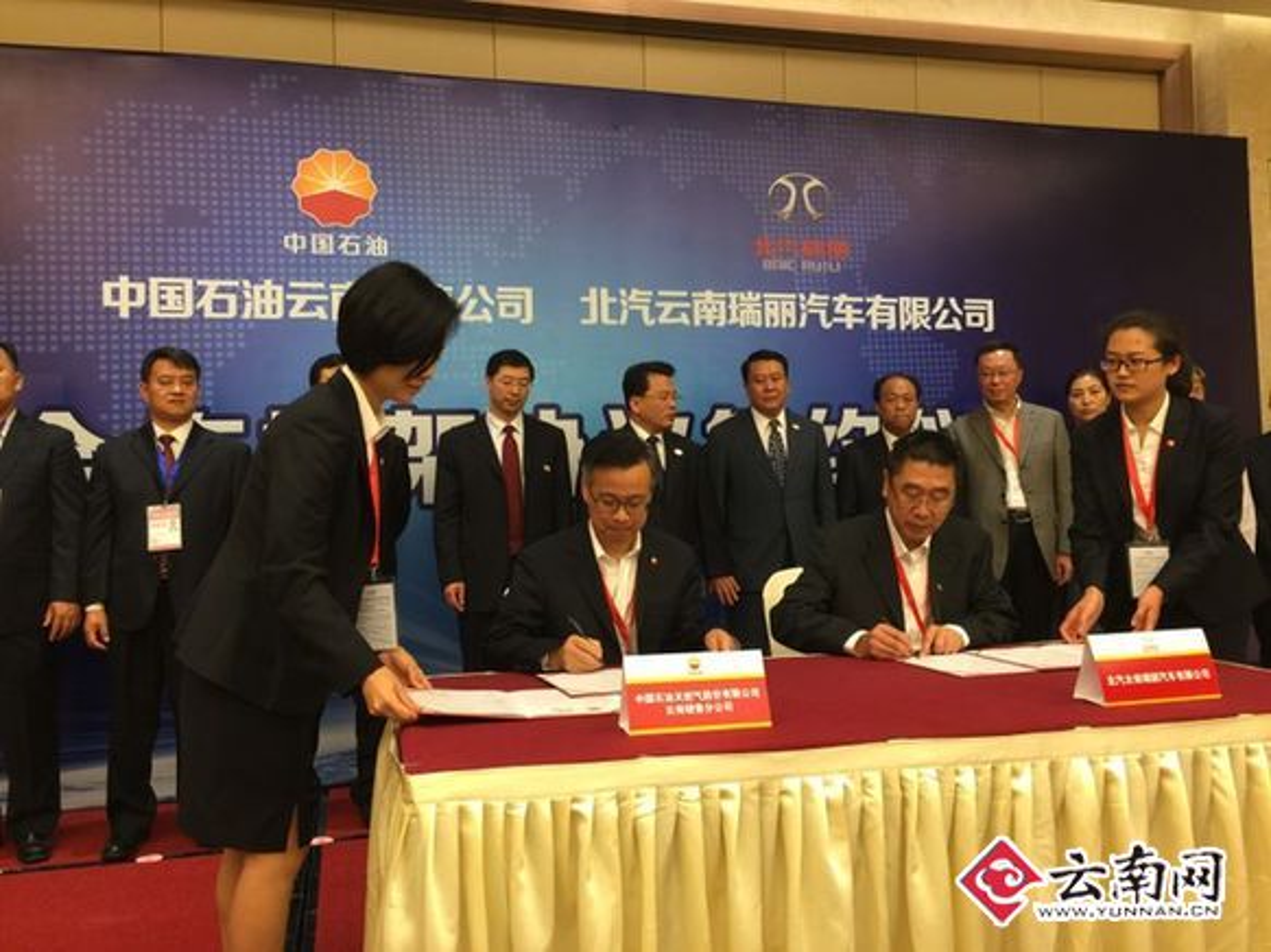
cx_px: 636
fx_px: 1064
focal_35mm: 29
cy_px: 476
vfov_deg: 48.2
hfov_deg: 61.7
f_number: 2.2
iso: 50
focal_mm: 4.15
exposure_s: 1/33
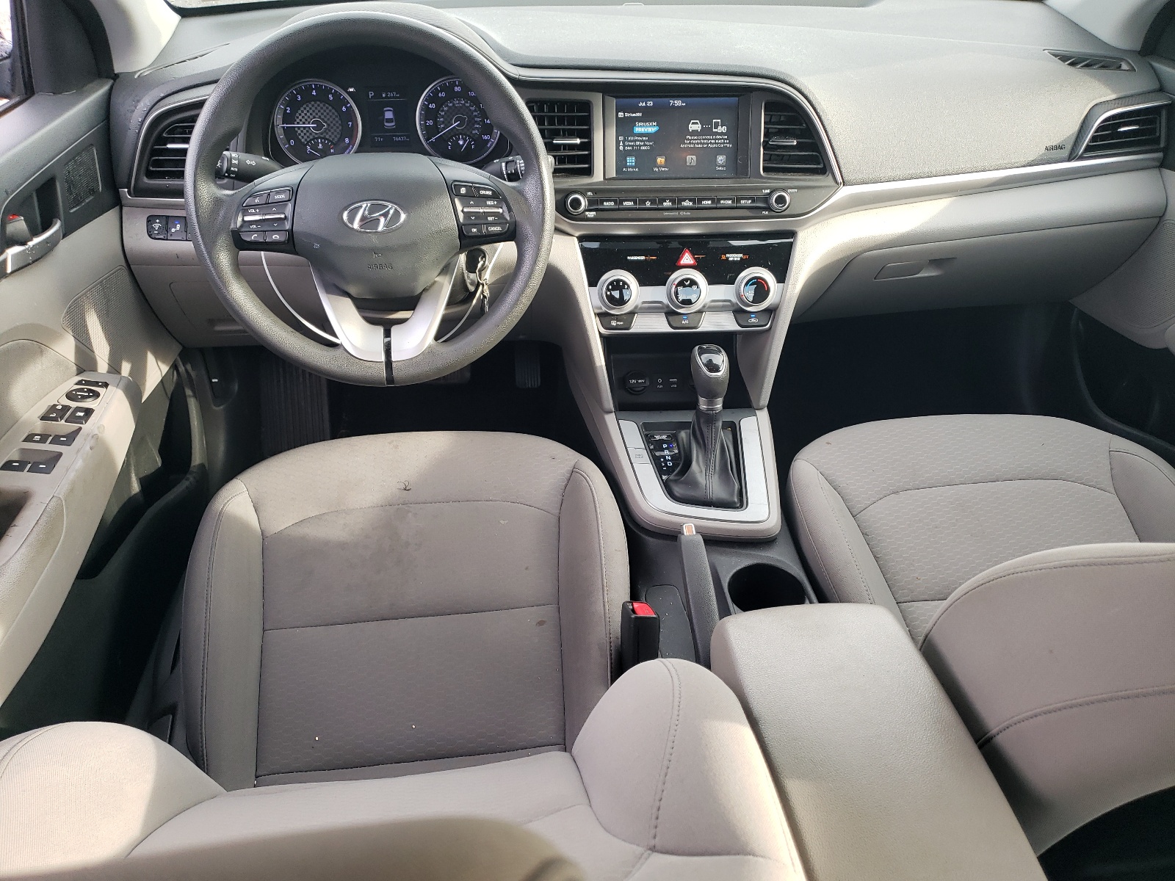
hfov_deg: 67.3
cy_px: 440
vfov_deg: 53.1
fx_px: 883
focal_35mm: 26
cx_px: 588
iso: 66
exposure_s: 1/120
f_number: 1.5
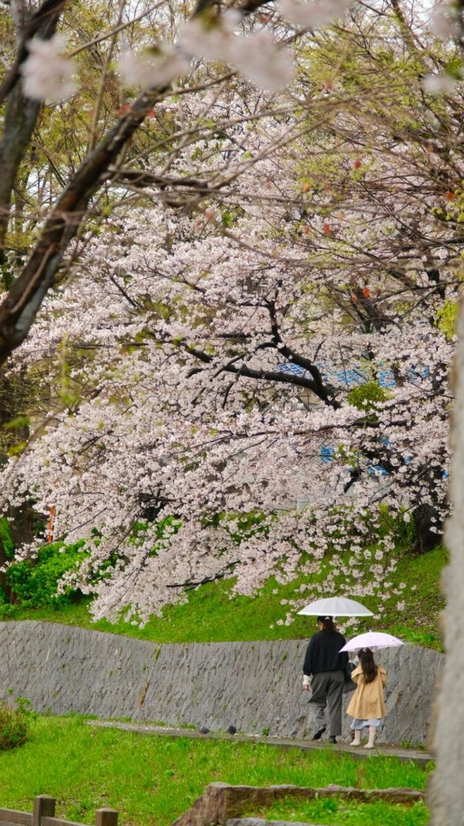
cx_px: 203
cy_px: 413
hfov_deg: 9.6
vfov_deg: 17.0
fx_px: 2757
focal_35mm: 126
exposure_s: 1/100
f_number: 4
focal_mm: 80
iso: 400
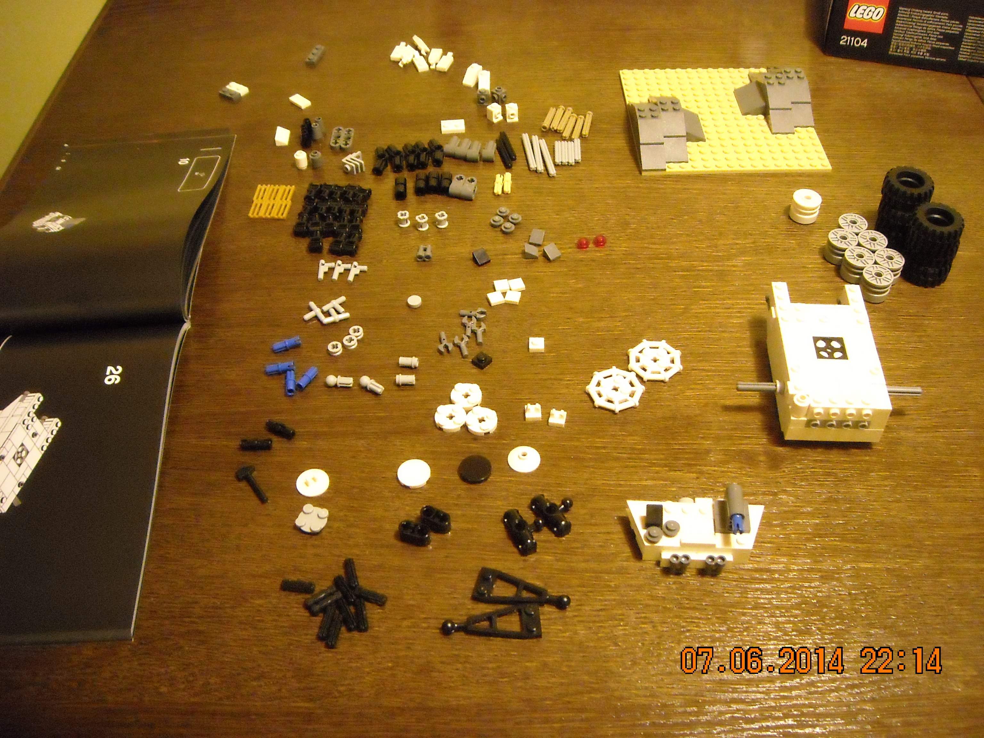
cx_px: 492
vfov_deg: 40.7
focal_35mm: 35
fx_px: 995
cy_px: 369
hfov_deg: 52.6
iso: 800
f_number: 2.8
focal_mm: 5.7
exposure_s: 1/17
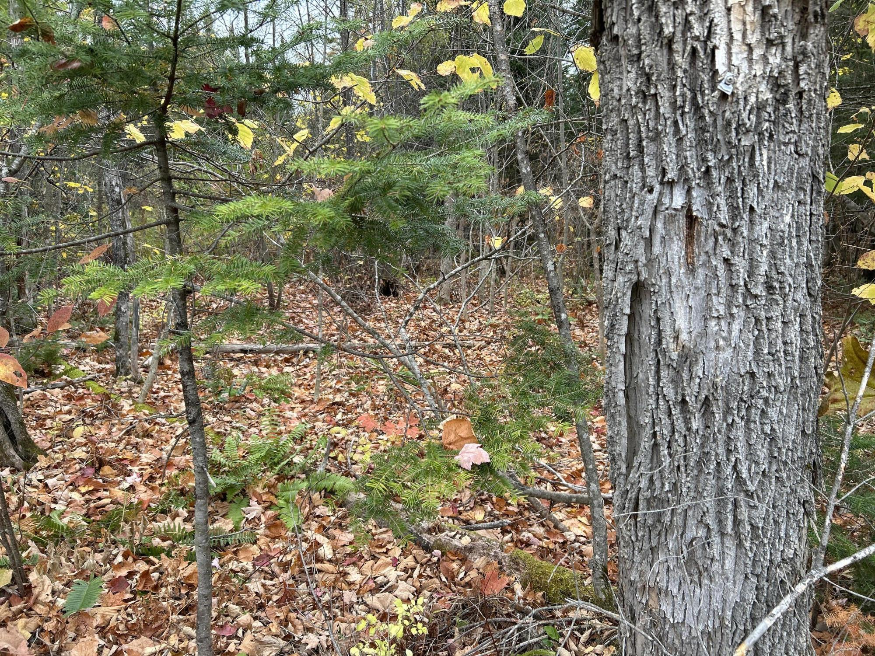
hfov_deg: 67.3
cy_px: 328
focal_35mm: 26
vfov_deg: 53.1
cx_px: 438
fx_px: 657
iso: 32
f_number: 1.5
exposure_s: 1/127
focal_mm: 5.7
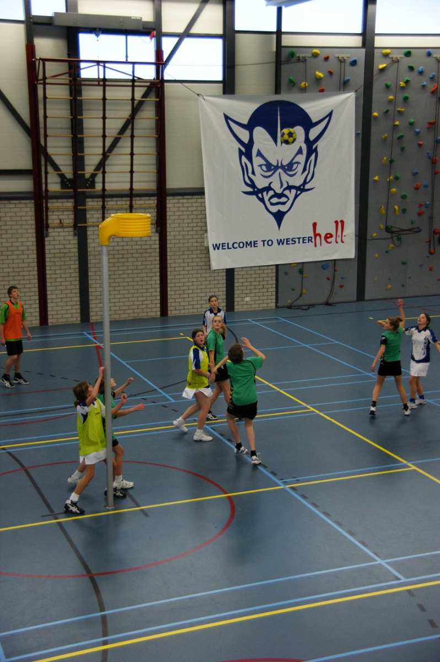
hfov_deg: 25.7
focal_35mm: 52
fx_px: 964
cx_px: 220
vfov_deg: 37.9
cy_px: 331
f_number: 4.5
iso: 800
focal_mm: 35
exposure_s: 1/160
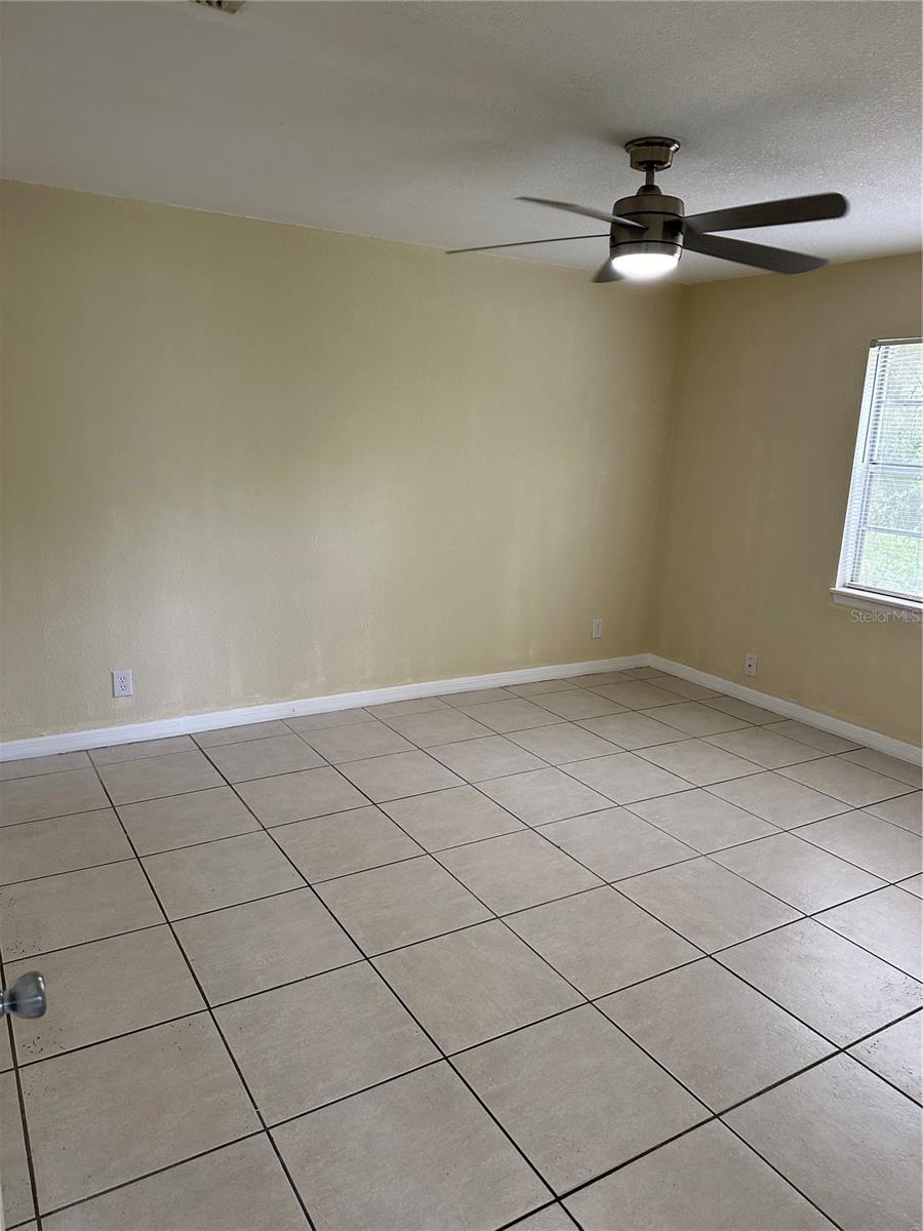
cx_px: 462
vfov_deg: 71.6
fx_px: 853
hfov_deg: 56.8
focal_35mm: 24
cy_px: 616
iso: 200
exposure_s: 1/120
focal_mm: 6.86
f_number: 1.78
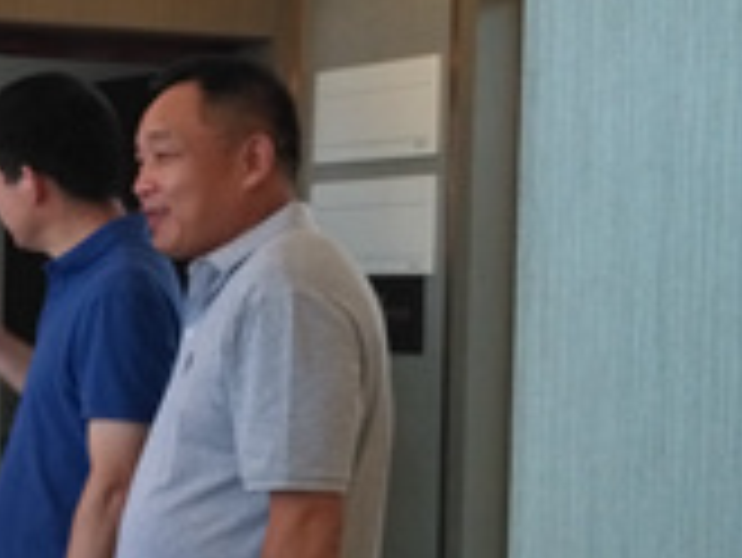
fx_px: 1823
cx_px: -243
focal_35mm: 85
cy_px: 362
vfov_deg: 17.4
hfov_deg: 20.8
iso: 353
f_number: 2
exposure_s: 1/30
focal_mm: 2.96
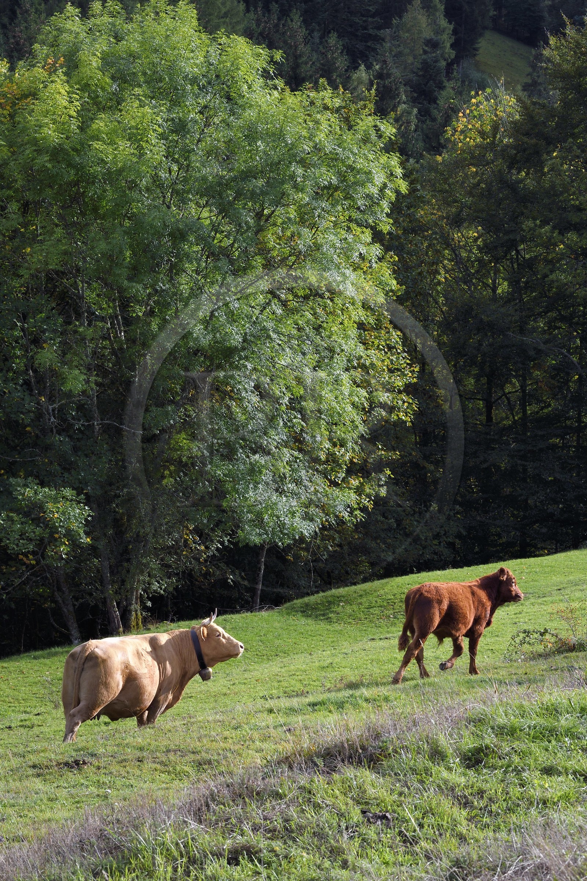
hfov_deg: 12.4
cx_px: 294
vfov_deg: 18.6
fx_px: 2693
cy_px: 440
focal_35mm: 110
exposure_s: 1/200
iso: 320
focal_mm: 110
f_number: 14
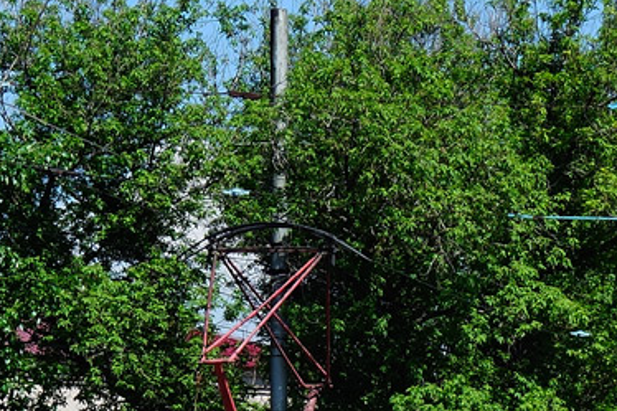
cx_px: 229
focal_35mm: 151
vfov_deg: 9.0
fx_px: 2587
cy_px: 464
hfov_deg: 13.6
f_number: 6.3
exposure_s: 1/500
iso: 125
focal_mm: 17.4
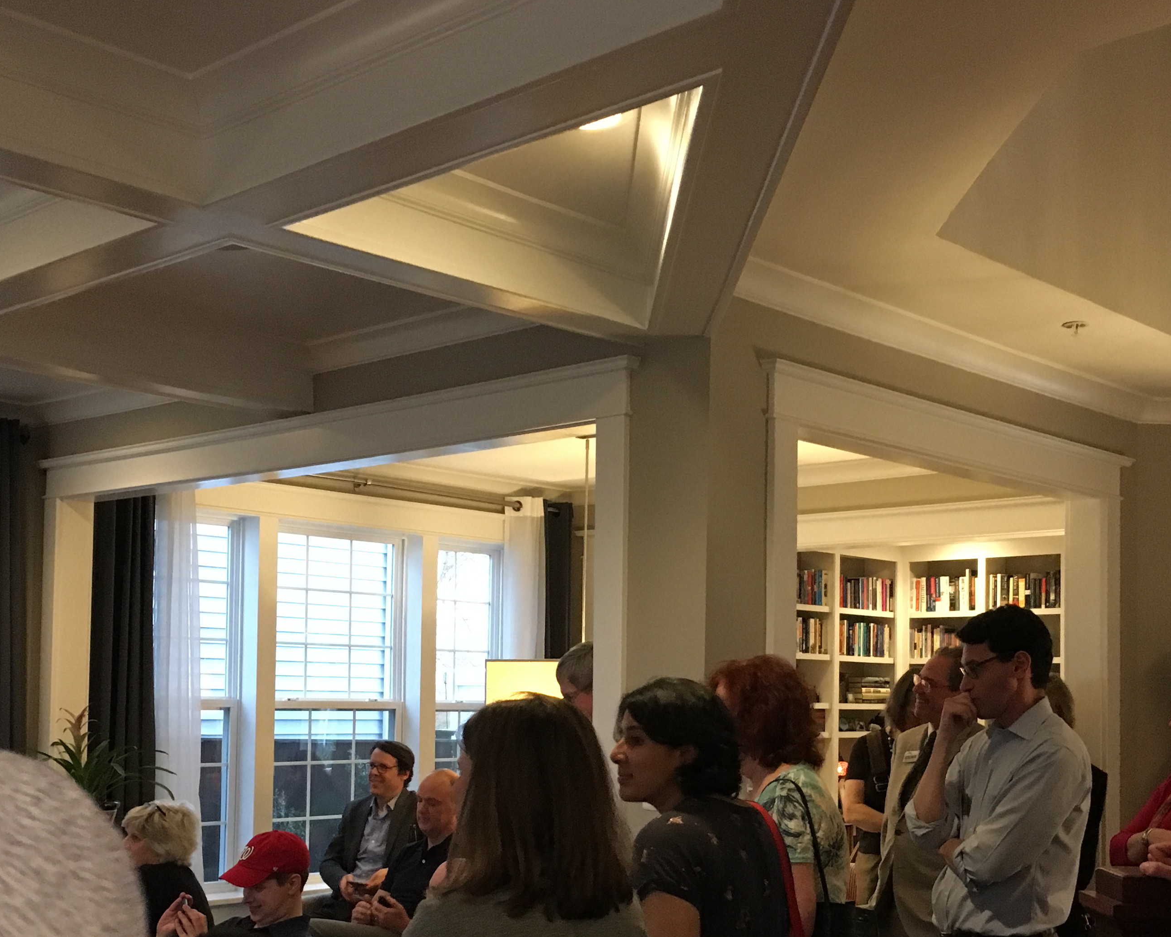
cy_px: 642
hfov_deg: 42.0
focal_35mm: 44
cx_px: 626
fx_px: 1525
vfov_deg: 33.8
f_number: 2.2
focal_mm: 4.15
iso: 250
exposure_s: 1/15
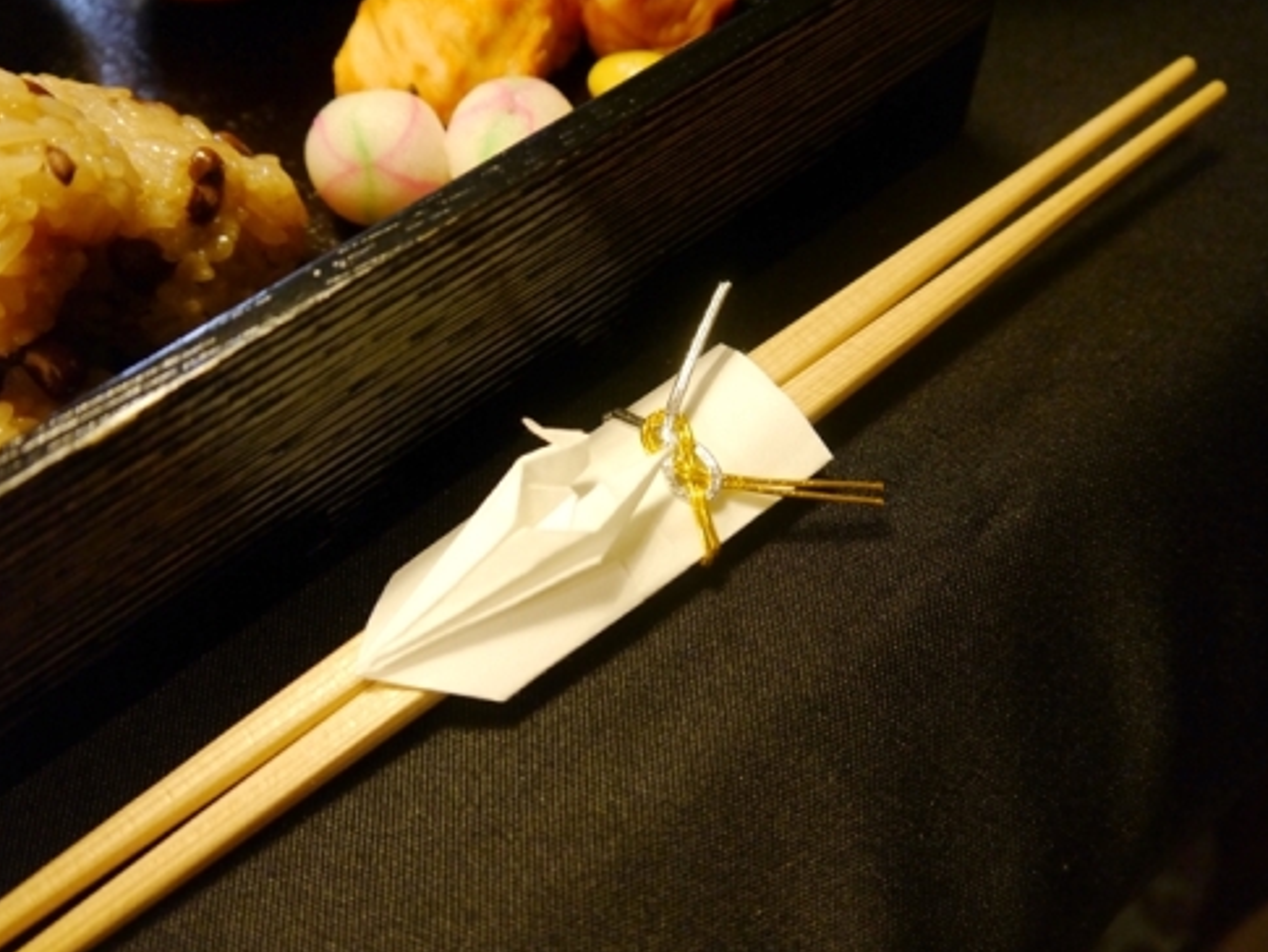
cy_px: 485
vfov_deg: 43.0
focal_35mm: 33
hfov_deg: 55.3
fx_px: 1209
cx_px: 633
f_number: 3.8
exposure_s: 1/50
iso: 1600
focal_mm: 16
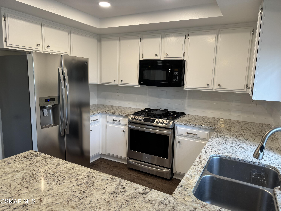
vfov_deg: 56.8
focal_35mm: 24
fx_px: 195
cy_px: 106
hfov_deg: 71.6
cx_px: 140
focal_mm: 6.76
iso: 160
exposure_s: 1/120
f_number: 1.78
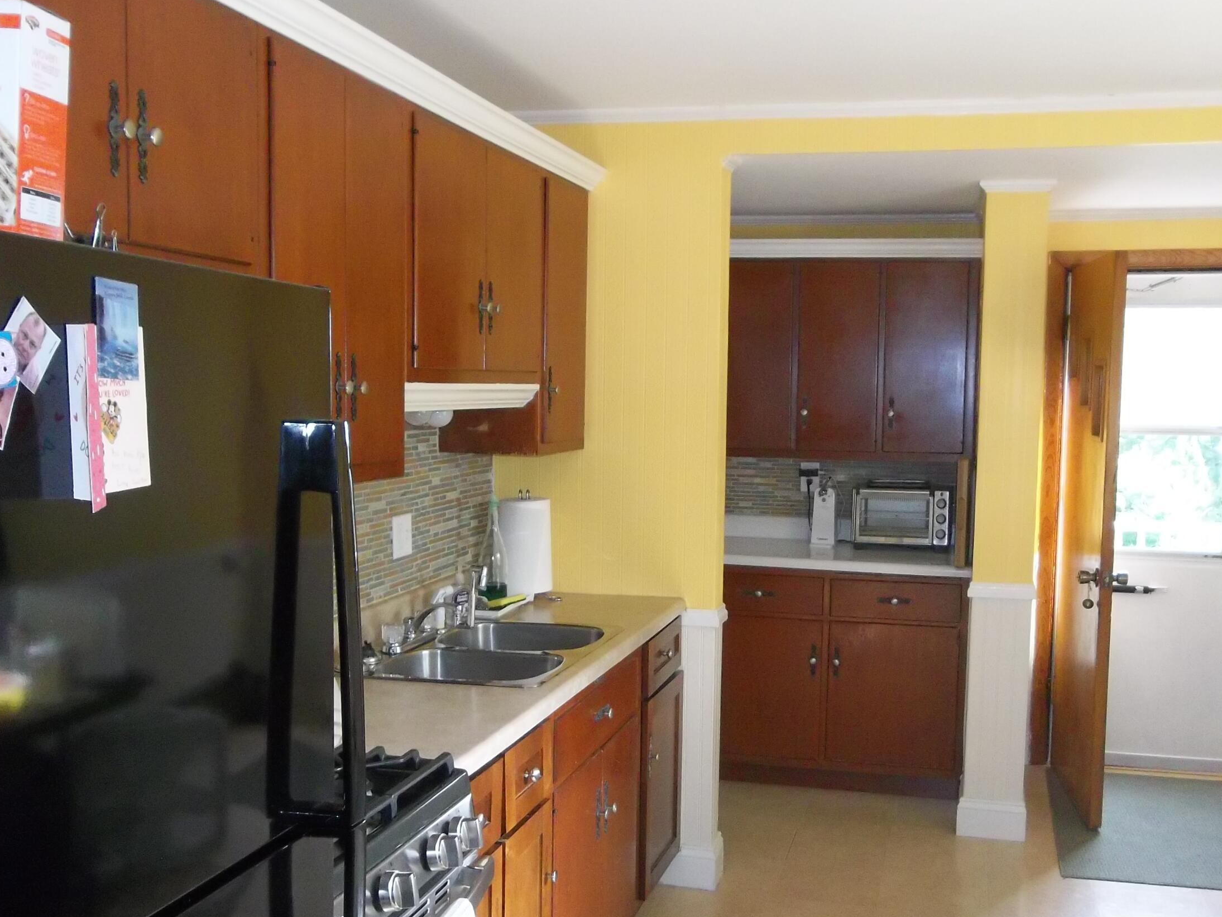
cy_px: 507
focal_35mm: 37
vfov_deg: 38.6
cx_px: 672
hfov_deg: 50.1
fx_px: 1306
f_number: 3.5
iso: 320
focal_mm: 4.9
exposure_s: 1/30
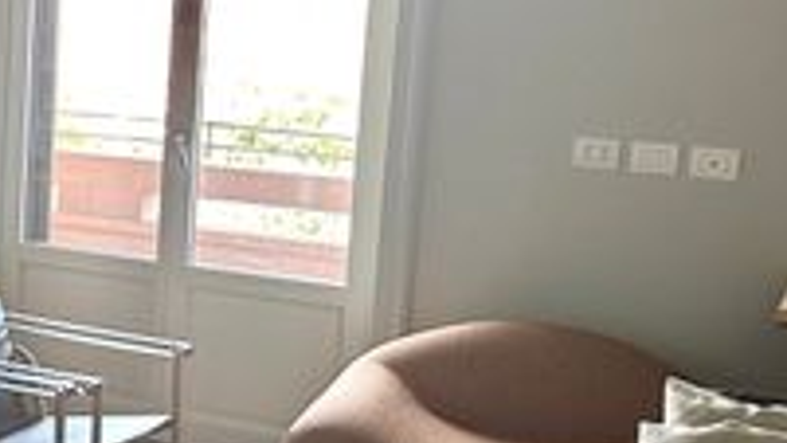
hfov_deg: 24.8
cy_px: 216
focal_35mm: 78
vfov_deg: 15.5
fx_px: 1627
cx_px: -133
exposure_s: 1/119
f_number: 1.78
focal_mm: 6.86
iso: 250
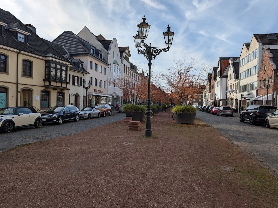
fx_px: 201
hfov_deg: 69.4
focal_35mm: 25
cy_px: 104
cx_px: 136
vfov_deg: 54.9
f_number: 1.68
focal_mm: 6.9
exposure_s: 1/1938
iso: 21
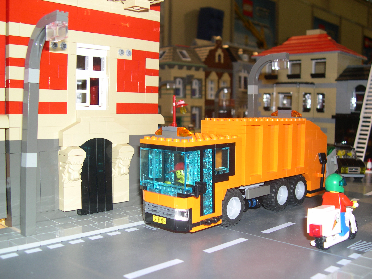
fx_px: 408
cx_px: 186
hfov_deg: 49.0
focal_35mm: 38
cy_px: 140
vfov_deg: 37.7
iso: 100
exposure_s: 1/60
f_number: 2.8
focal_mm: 8
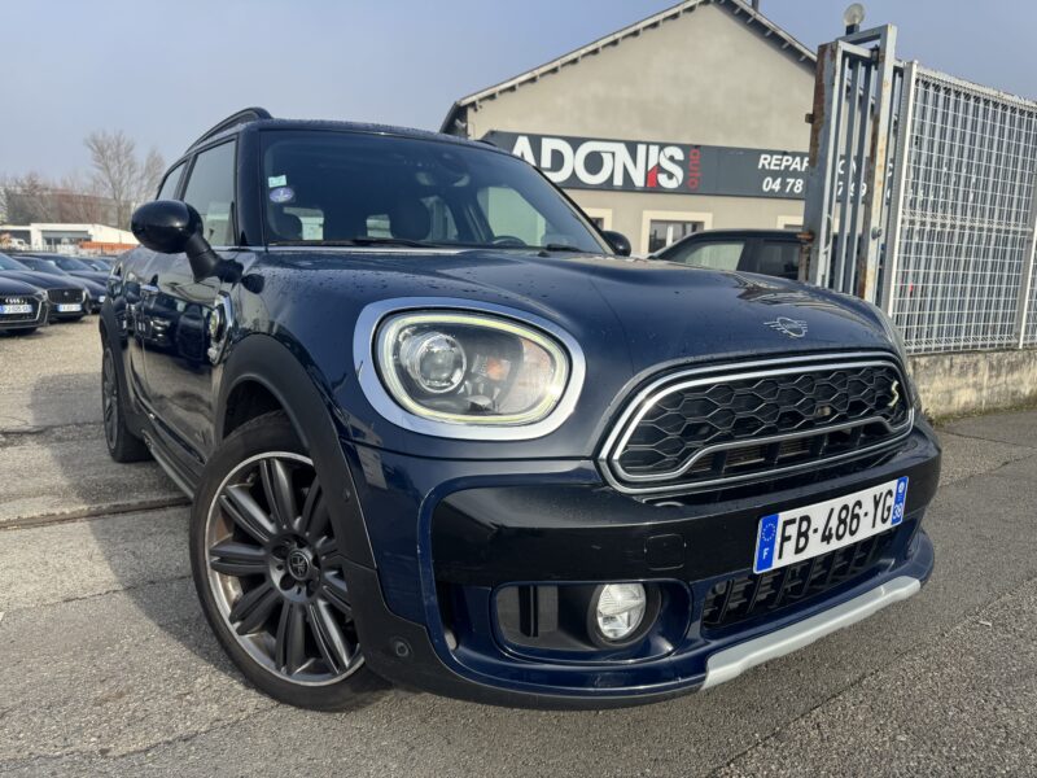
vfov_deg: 56.8
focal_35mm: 24
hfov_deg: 71.6
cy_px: 389
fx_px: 719
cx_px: 518
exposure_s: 1/2710
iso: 80
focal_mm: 6.76
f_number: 1.78
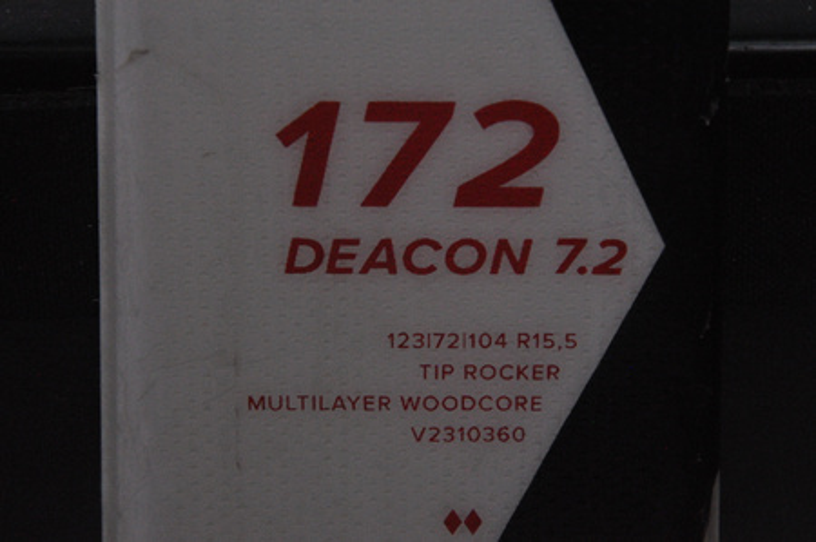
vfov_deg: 8.7
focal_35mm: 158
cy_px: 271
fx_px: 3566
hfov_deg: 13.1
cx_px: 408
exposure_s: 1/125
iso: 3200
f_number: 11
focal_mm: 105
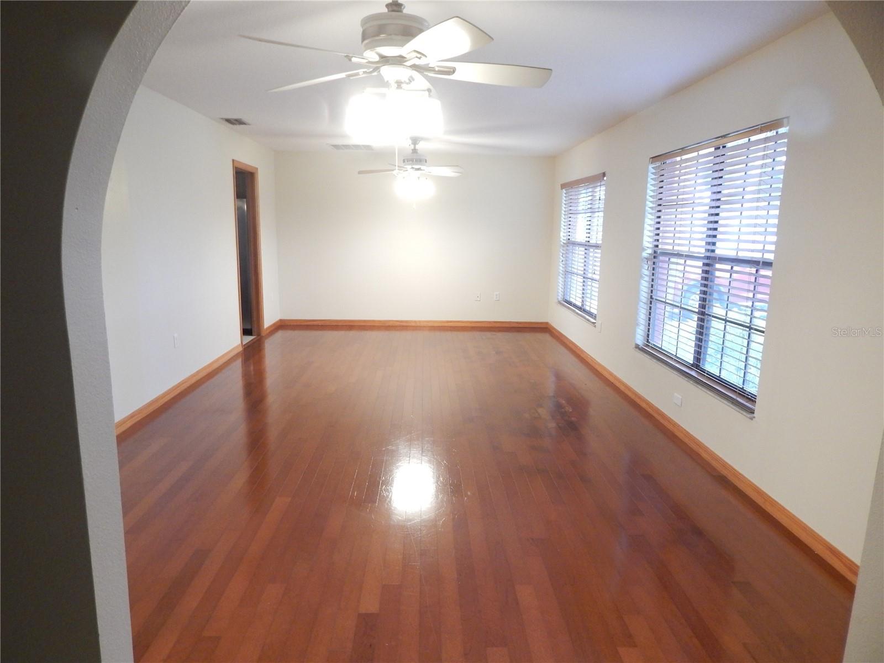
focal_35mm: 23
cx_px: 442
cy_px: 332
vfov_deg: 58.9
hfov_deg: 73.9
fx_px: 587
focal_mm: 4
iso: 400
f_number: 3
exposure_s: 1/25
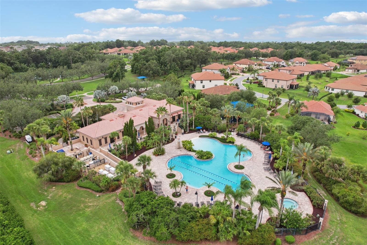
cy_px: 122
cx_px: 184
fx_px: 224
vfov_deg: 57.2
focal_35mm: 22
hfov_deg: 78.6
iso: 110
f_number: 2.8
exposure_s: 1/1600
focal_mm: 8.38
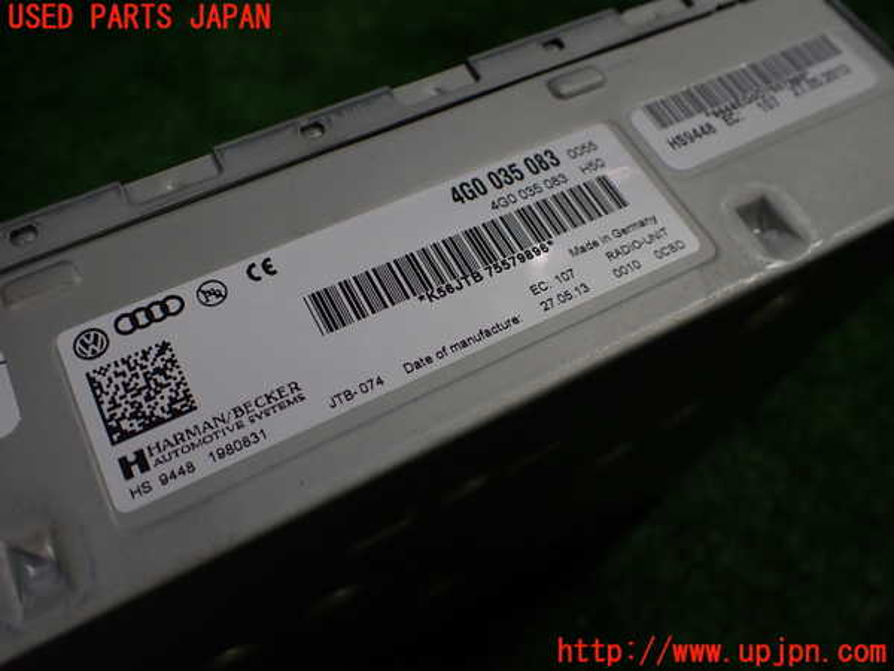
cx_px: 447
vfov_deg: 46.8
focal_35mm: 30
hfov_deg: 60.0
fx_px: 775
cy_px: 336
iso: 125
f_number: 2.3
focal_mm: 5.4
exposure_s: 1/125
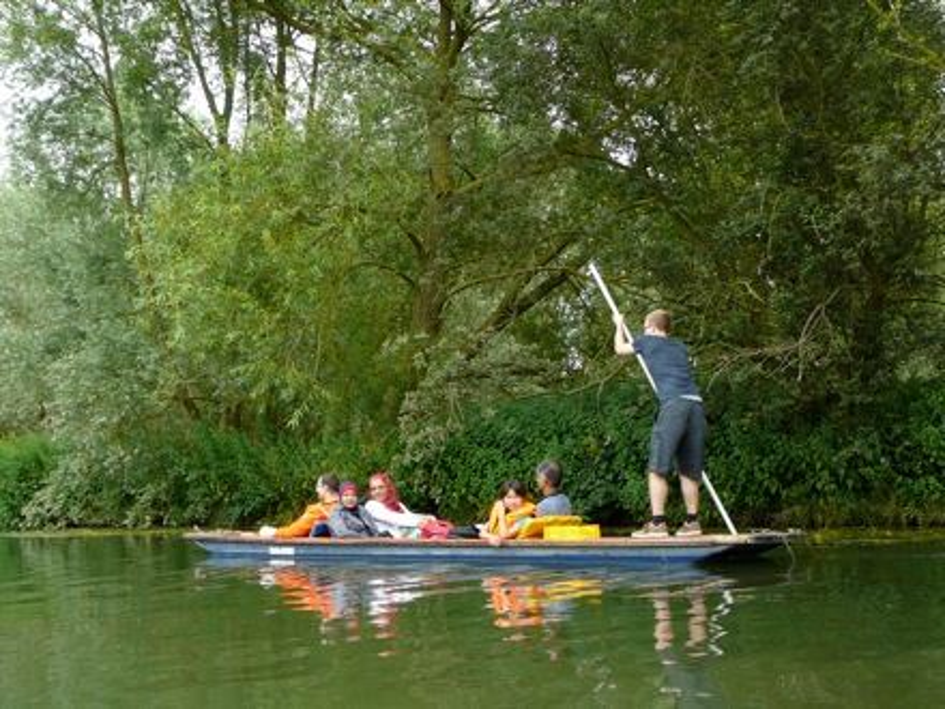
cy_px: 354
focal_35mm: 47
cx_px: 472
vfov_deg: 30.9
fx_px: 1283
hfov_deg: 40.4
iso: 80
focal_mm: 7
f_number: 3.3
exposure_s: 1/80
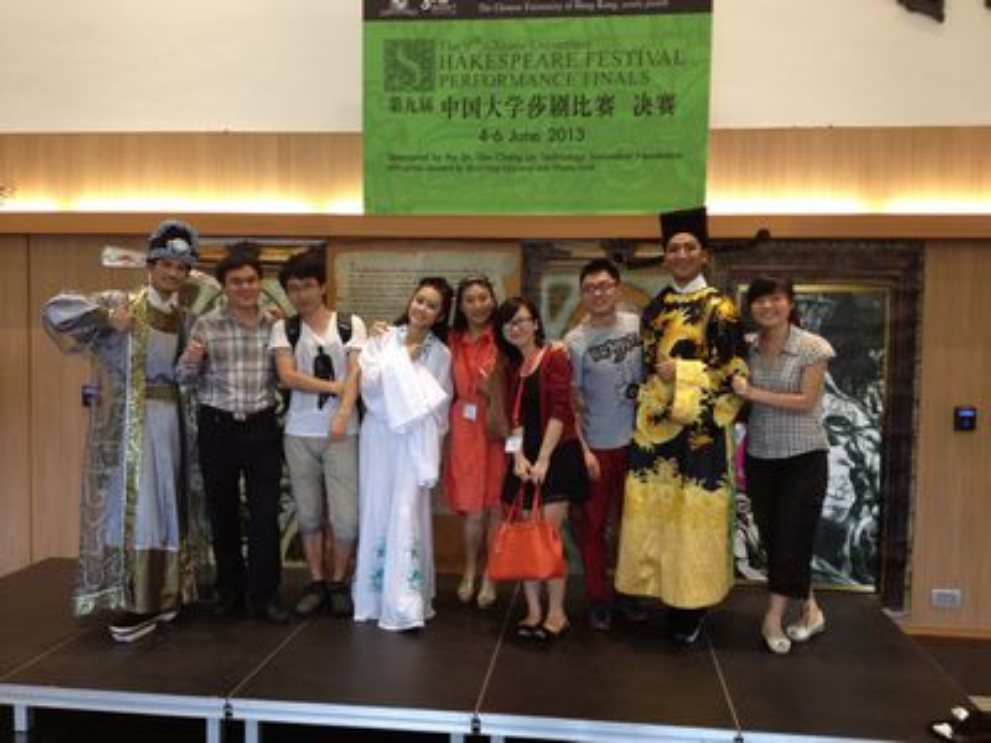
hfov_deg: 52.6
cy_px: 372
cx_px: 496
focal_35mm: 35
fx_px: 1002
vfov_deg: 40.7
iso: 80
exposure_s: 1/20
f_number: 2.4
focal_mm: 4.28
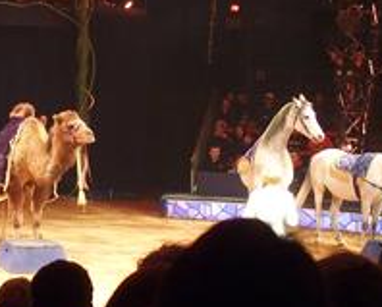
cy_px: 102
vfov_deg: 16.5
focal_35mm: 93
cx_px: 10
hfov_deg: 20.0
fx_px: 1053
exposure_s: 1/25
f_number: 2.8
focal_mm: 9
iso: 800
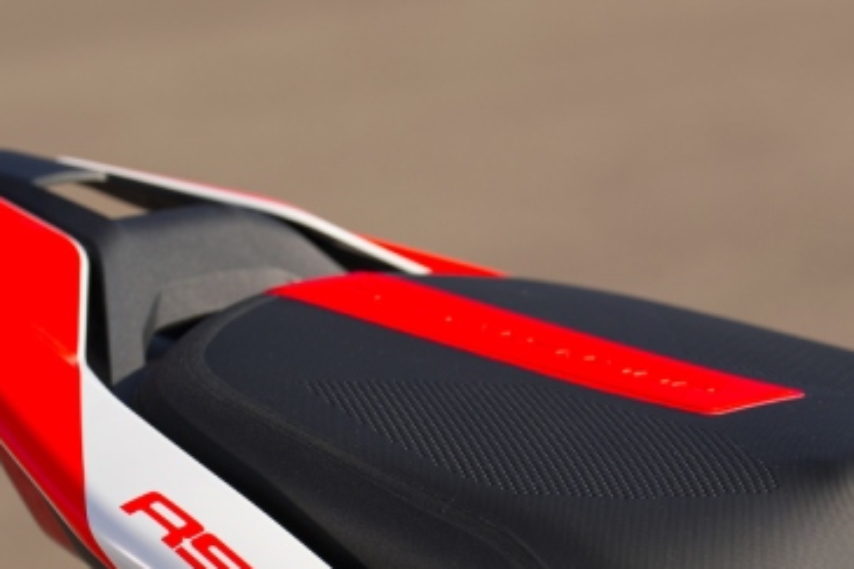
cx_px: 686
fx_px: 8062
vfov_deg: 4.0
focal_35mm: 340
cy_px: 597
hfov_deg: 6.1
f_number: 5
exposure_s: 1/400
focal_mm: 155
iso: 50
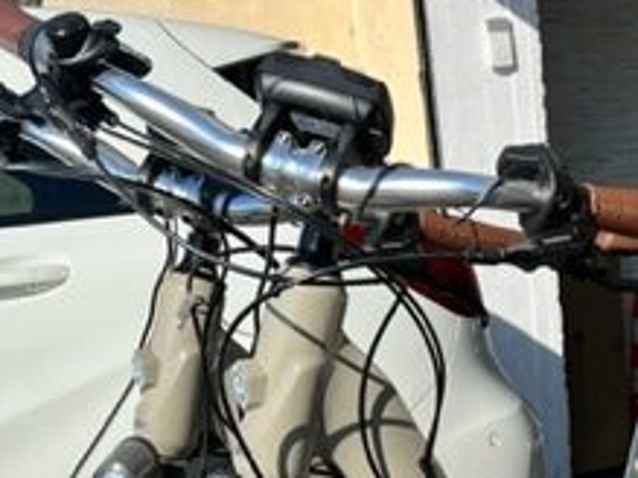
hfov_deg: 25.2
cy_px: 679
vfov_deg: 17.7
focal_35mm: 76
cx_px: 527
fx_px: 1400
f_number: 1.5
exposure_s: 1/5319
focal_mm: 5.7
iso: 50
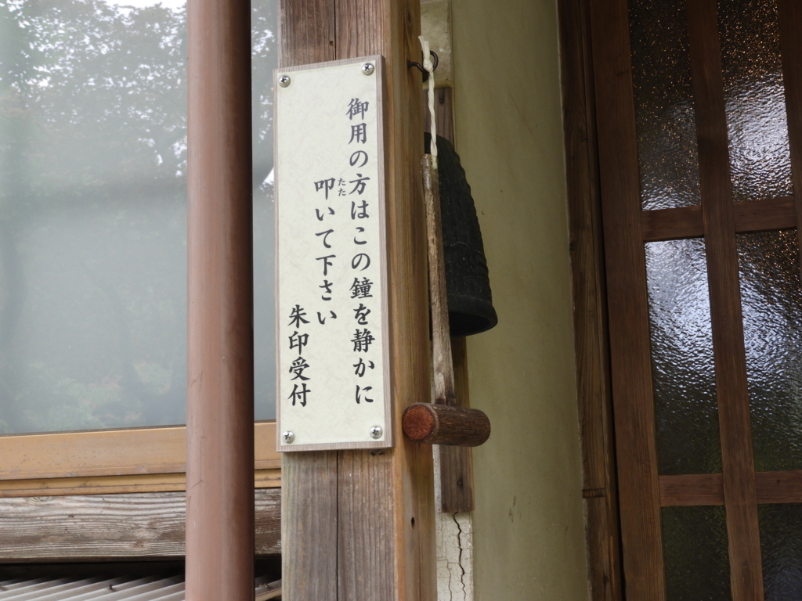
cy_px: 300
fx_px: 1274
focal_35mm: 55
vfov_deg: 26.6
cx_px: 401
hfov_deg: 34.9
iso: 100
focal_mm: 9.9
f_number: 4
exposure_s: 1/30
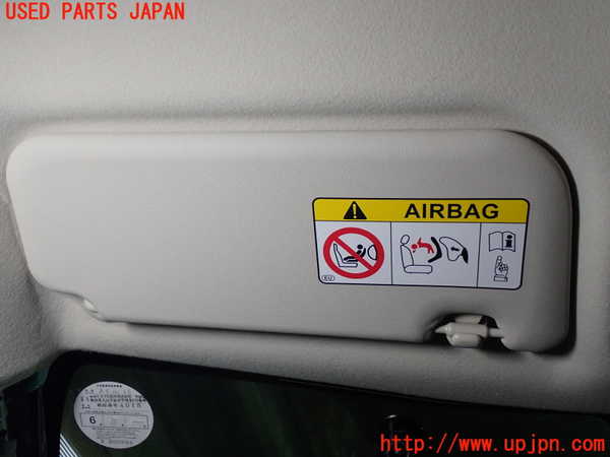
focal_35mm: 41
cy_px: 228
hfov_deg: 45.8
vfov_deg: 35.1
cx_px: 305
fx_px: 722
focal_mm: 7.31
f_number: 2.8
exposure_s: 1/50
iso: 200
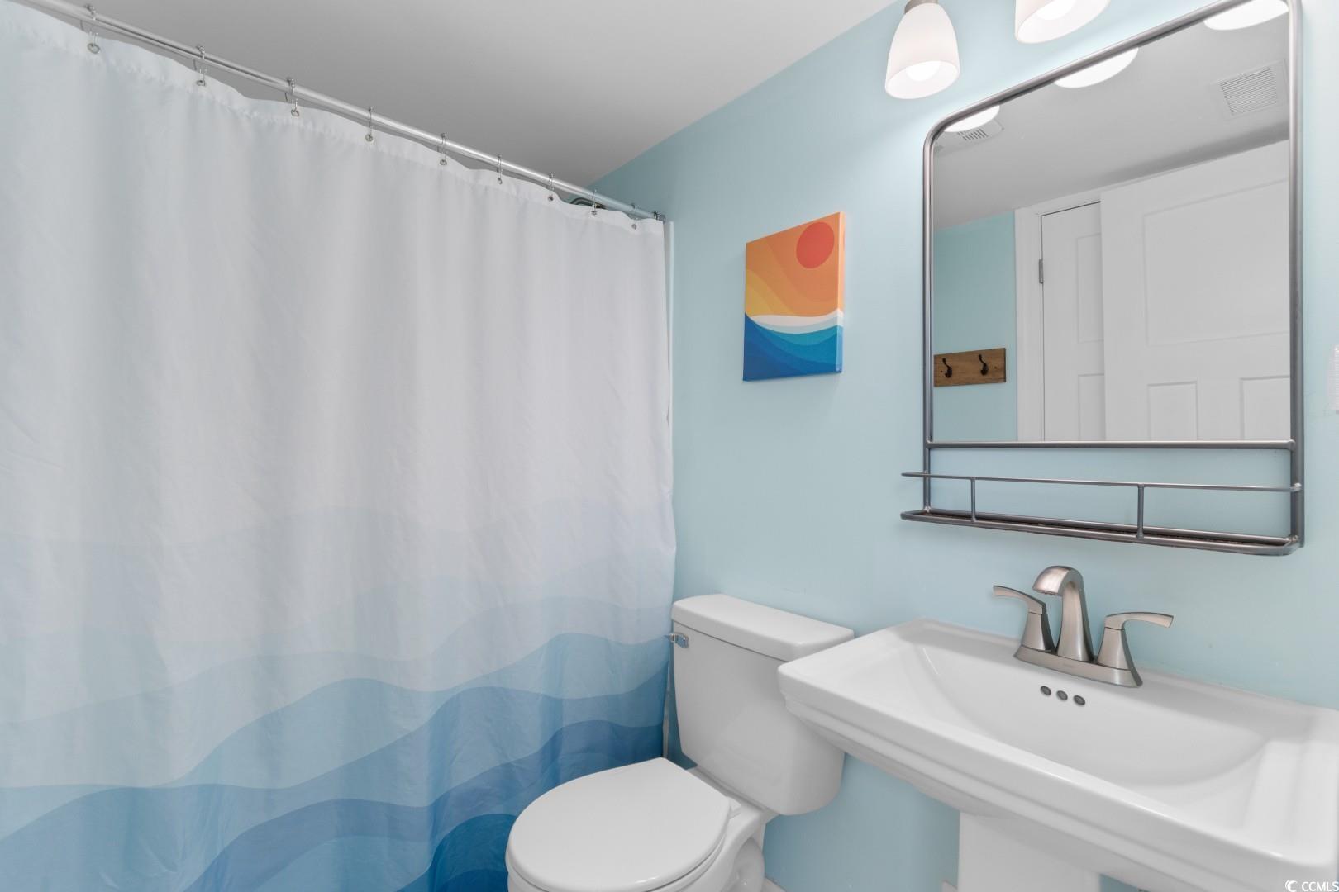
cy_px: 446
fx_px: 558
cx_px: 670
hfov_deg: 100.4
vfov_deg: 77.3
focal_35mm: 15
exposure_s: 1/2
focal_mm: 10
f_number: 4.5
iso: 100
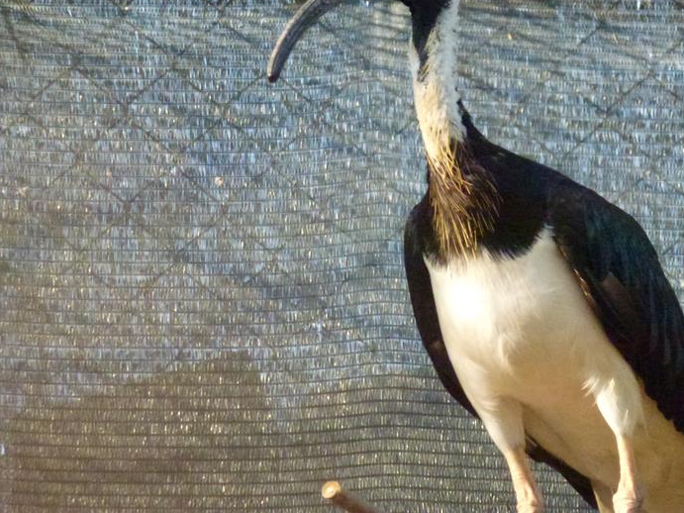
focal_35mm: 554
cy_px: 165
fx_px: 10945
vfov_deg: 2.7
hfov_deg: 3.6
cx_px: 492
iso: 800
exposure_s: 1/500
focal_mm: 67
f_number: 5.9
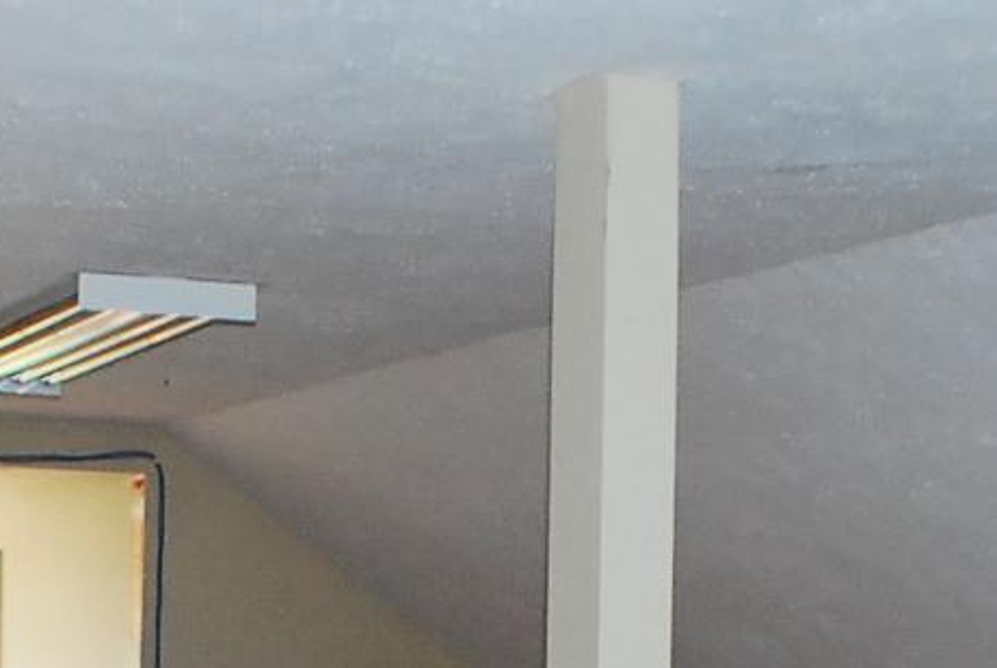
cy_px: 1003
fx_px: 3495
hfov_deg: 16.2
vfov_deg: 10.5
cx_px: 348
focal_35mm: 126
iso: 1000
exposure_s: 1/60
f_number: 8
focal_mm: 20
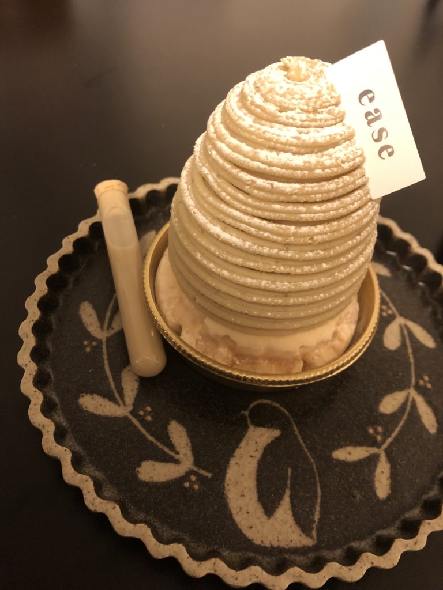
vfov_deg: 63.4
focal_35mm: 28
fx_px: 478
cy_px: 295
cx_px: 222
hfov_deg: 49.7
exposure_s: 1/10
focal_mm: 3.99
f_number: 1.8
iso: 100
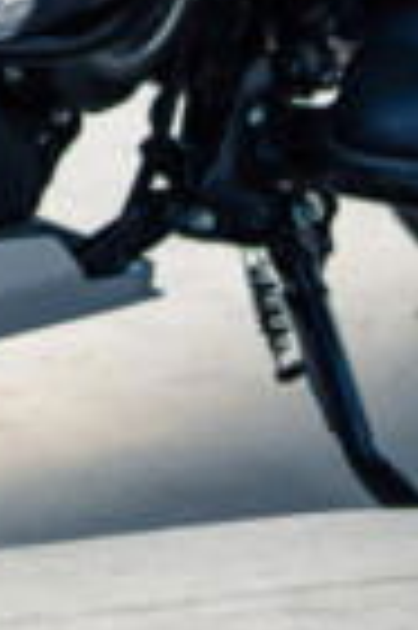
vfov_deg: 4.6
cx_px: -326
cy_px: -459
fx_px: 7821
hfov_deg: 3.0
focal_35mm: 448
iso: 200
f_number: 4.8
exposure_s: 1/160
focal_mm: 125
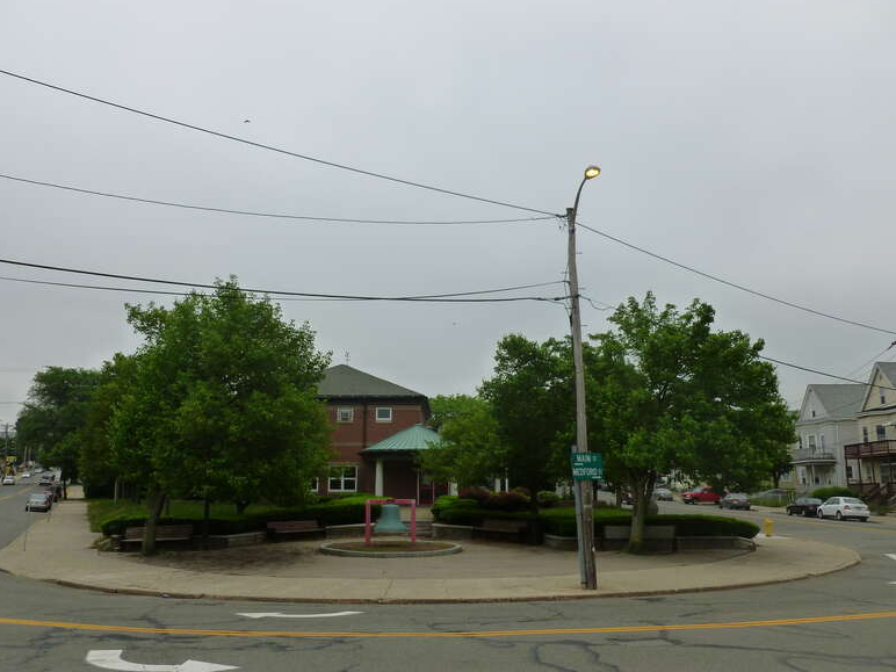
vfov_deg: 48.2
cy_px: 342
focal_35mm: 29
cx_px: 434
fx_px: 751
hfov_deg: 61.6
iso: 160
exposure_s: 1/800
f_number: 3.3
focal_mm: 5
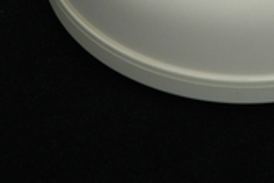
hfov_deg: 6.6
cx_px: 212
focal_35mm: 313
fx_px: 2382
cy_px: -86
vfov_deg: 4.4
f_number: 13
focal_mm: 70
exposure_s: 1/100
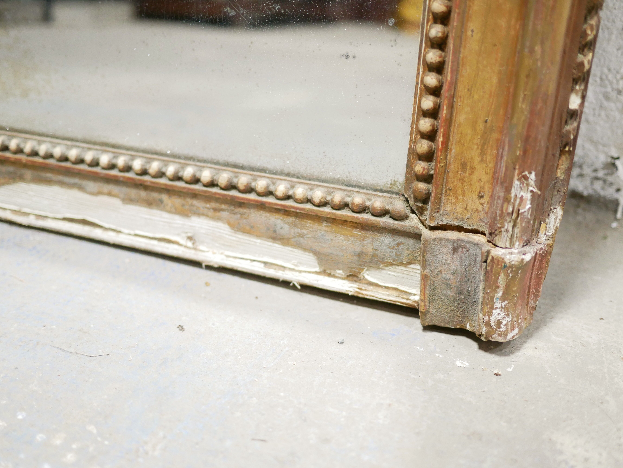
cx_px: 312
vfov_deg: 36.0
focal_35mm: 40
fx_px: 720
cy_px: 234
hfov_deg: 46.8
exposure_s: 1/60
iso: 1000
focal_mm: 20
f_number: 1.7
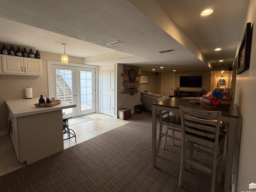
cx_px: 121
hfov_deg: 94.4
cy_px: 91
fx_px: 118
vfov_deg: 78.0
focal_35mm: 16
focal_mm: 2.22
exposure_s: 1/120
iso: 80
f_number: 2.2
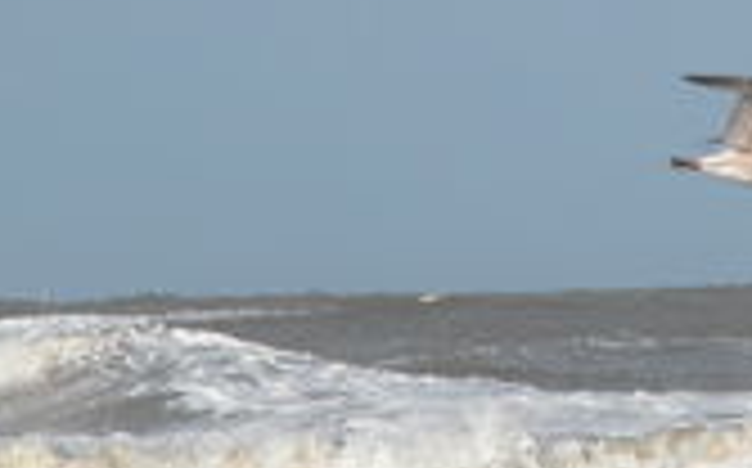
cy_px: 171
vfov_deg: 1.9
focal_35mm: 701
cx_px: 743
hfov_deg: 3.0
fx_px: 14352
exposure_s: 1/513
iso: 100
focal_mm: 71.2
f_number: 6.6
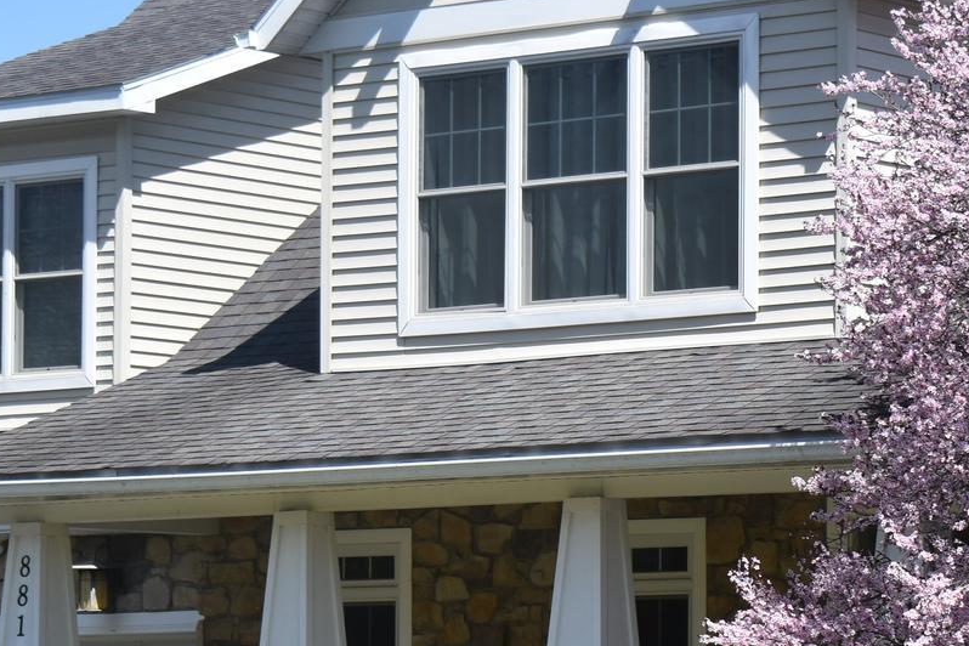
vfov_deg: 8.9
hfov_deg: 13.2
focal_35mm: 154
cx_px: 882
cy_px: 552
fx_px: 4145
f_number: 8
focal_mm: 40
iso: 100
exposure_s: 1/250
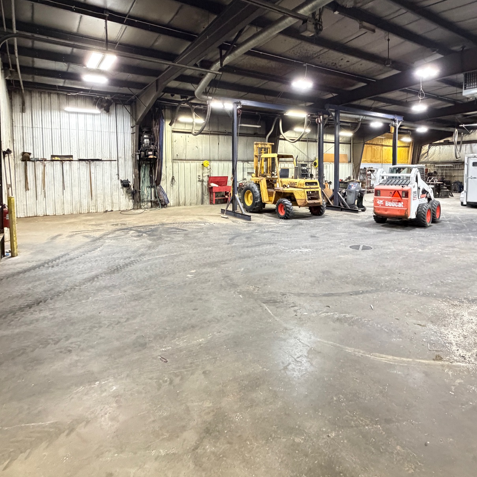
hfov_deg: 71.9
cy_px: 189
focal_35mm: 21
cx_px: 265
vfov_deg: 71.3
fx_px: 327
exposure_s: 1/60
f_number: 2.2
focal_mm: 2.22
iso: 800
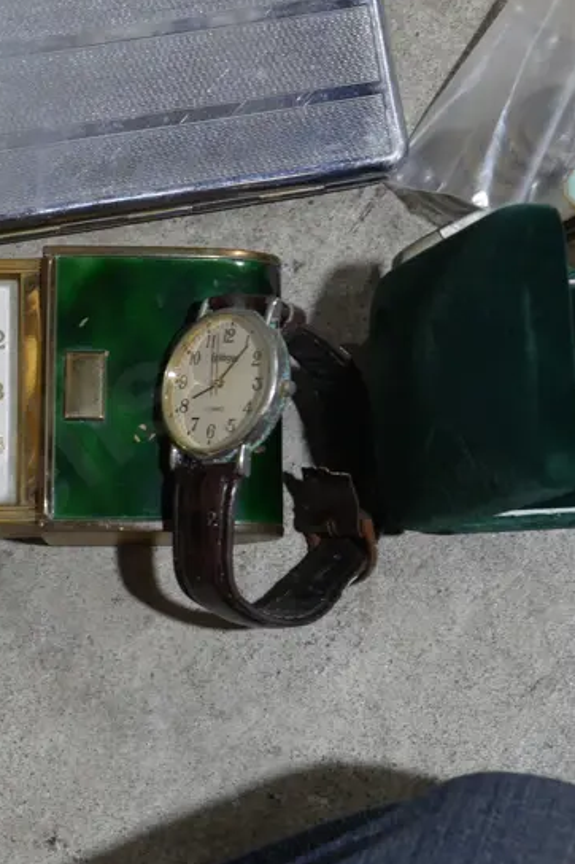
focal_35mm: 98
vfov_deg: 20.8
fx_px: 2351
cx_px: 283
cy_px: 298
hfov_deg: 13.9
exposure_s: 1/60
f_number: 5.3
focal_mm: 25
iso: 400
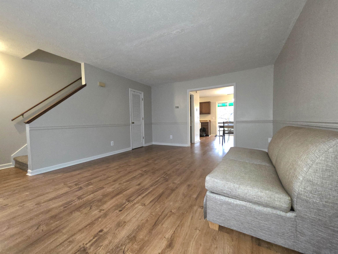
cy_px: 127
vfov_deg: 89.9
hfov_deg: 106.2
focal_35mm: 13
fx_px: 127
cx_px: 169
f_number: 2.2
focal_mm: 2.2
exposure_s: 1/30
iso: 400
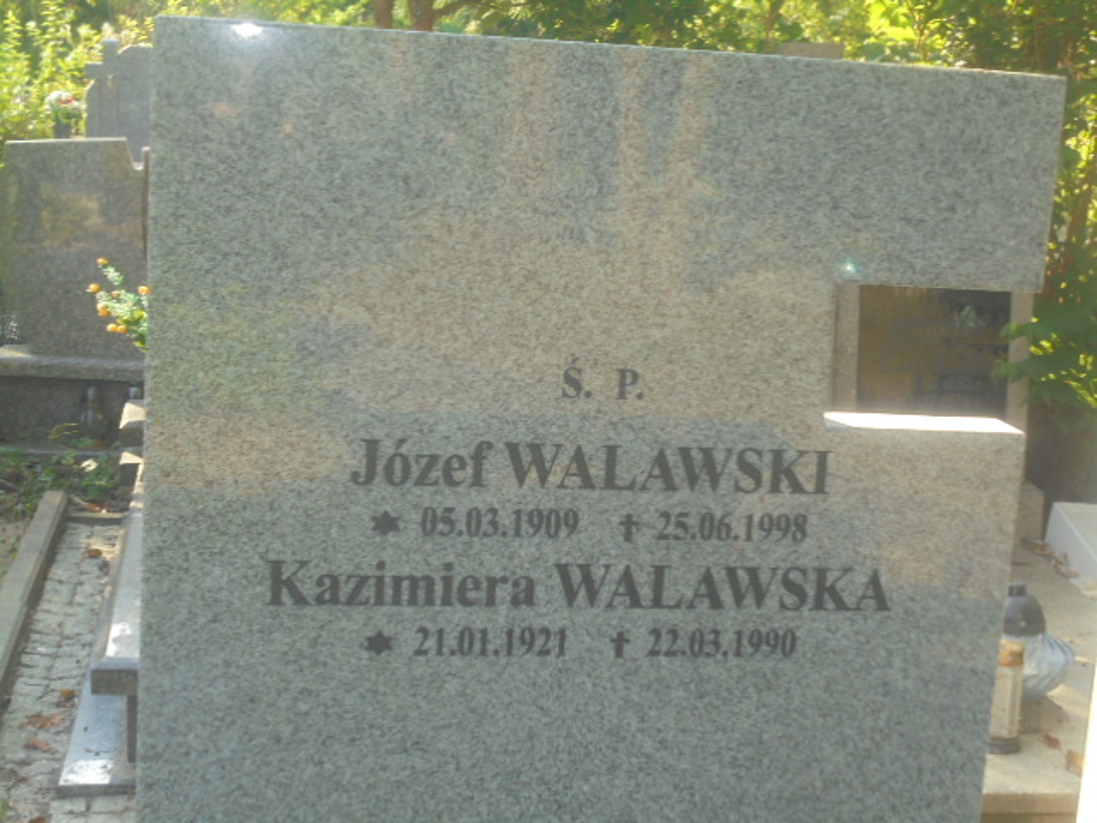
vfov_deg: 26.1
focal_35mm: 56
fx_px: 1775
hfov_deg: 34.3
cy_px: 412
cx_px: 548
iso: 100
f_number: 5.2
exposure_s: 1/50
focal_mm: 10.1
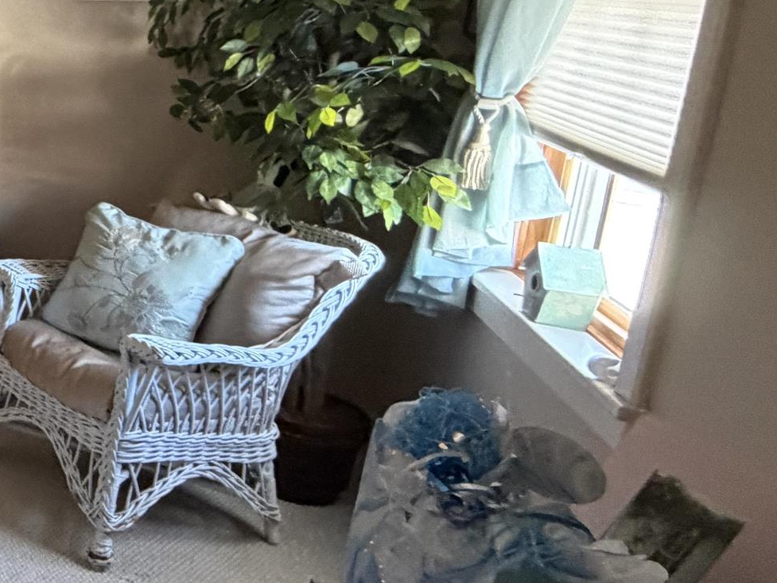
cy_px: 134
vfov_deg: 32.2
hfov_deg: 27.2
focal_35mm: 44
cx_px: -429
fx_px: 988
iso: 400
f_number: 2.2
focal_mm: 2.22
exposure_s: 1/60
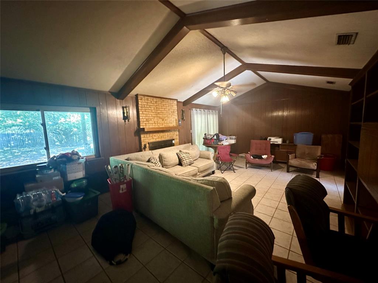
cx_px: 189
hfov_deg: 102.1
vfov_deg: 85.7
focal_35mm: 14
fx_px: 153
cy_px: 142
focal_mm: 2.22
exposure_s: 1/40
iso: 1000
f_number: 2.2
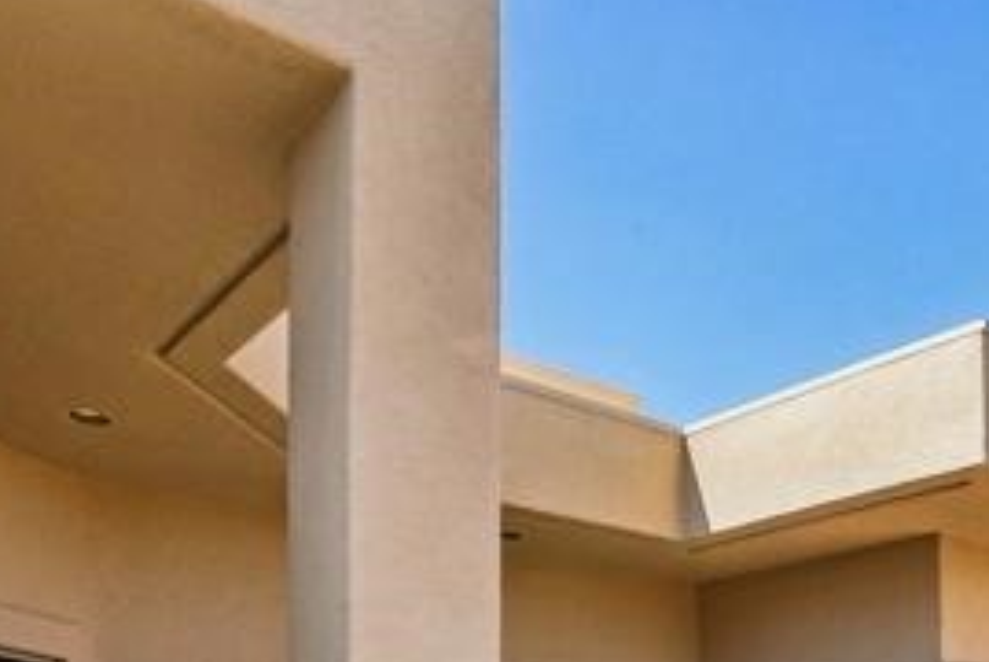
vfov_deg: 30.5
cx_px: 776
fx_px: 1045
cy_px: 767
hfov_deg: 48.1
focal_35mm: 38
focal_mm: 16
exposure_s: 1/1500
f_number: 16
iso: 3200
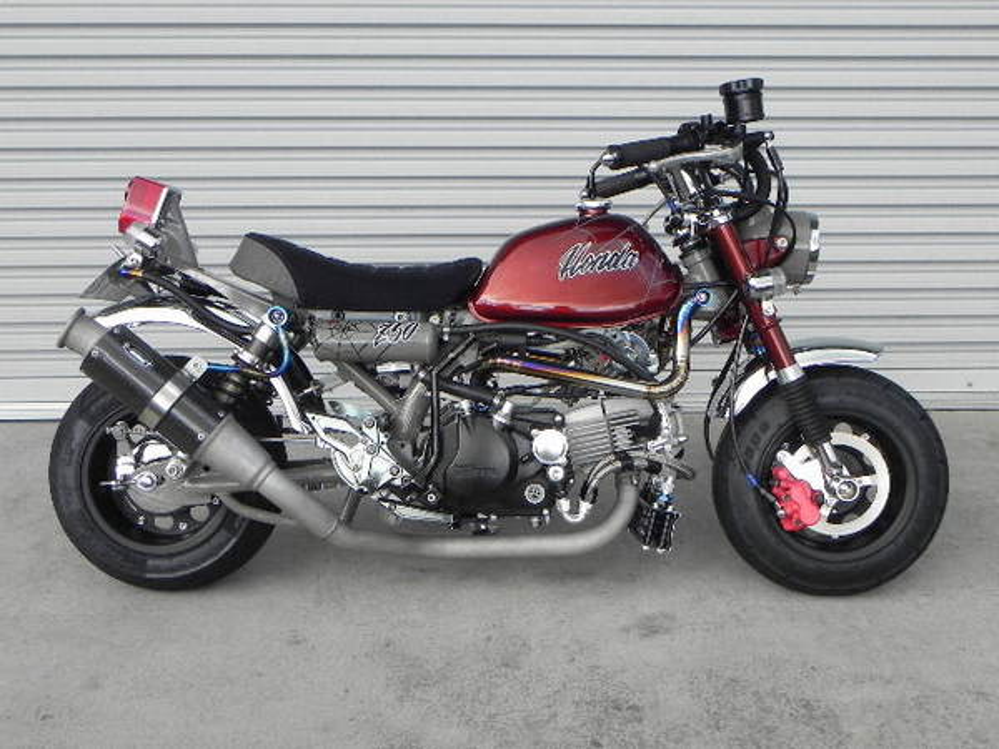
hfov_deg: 50.1
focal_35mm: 37
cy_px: 374
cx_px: 500
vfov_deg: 38.7
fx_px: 1068
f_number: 5
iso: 160
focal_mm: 6.6
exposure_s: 1/172
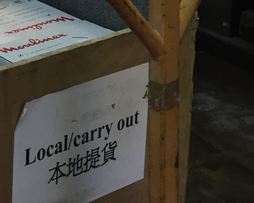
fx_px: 835
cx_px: -92
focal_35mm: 111
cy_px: -134
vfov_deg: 12.9
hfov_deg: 16.2
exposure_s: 1/33
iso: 125
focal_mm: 4.15
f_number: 2.2
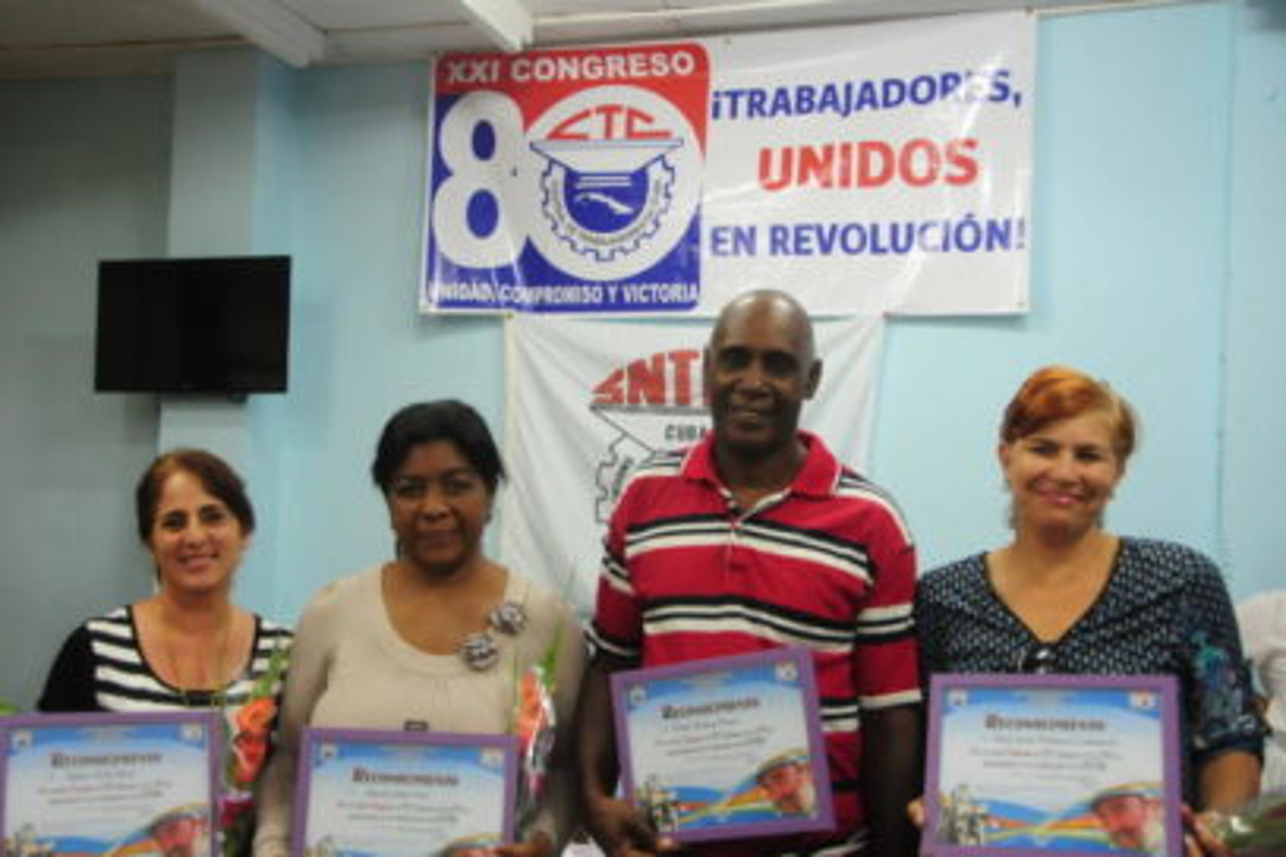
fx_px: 1393
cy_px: 428
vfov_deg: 34.2
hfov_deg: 49.6
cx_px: 643
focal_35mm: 39
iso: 1600
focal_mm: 26
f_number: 3.8
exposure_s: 1/50
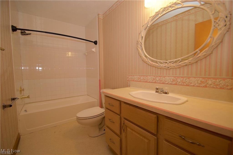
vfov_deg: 77.4
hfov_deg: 100.4
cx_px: 116
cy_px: 78
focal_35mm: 15
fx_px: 97
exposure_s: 1/60
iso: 200
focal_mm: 10
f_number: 4
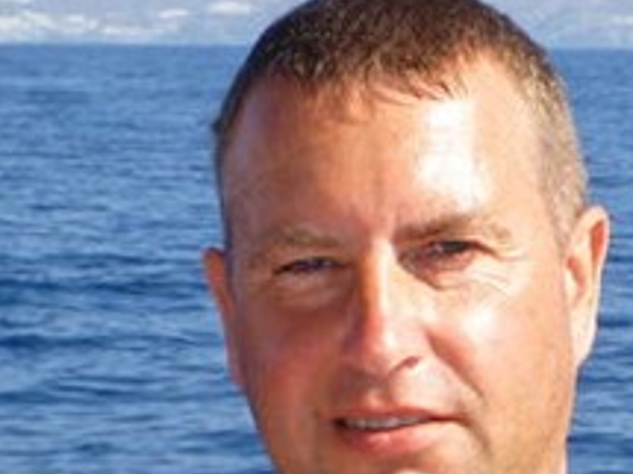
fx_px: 3326
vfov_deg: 8.1
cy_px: 606
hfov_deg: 10.9
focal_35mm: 182
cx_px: 233
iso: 100
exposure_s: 1/320
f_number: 5.2
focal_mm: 11
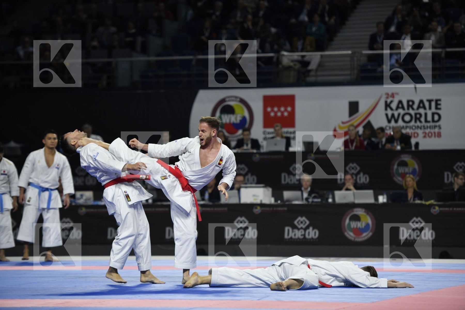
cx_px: 232
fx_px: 1873
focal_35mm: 145
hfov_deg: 14.2
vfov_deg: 9.5
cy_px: 155
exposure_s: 1/800
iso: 800
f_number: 2.8
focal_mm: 145
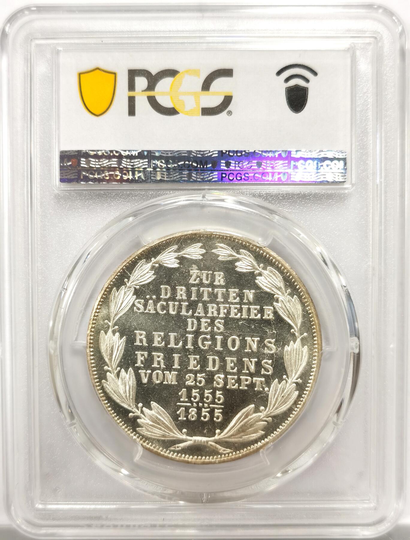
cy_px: 270
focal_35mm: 54
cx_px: 205
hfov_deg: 27.3
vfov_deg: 35.4
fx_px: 846
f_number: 16
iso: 125
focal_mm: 5.56
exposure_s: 1/100
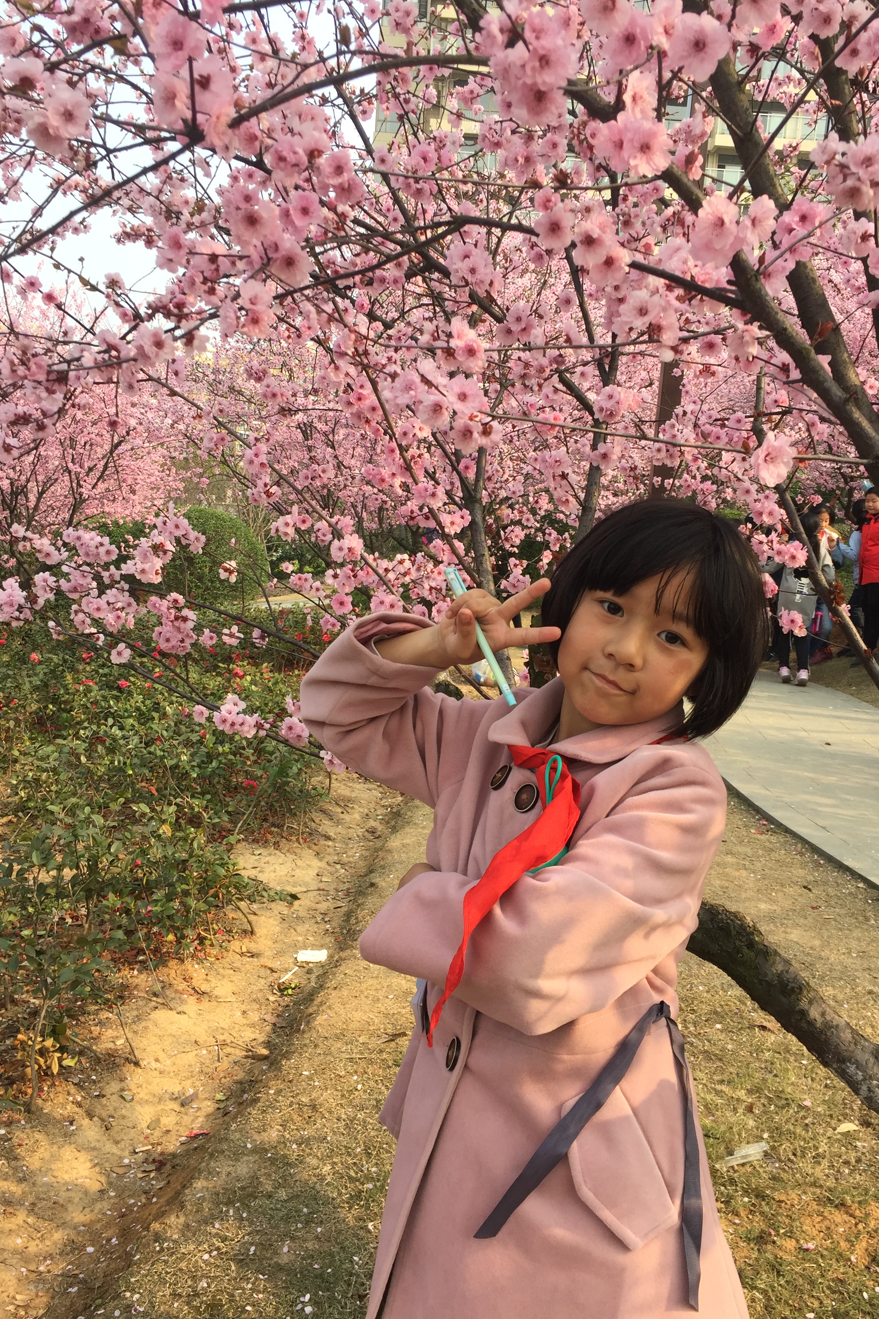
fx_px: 1135
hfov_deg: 42.3
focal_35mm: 31
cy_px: 644
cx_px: 454
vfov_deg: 60.3
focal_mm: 4.15
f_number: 2.2
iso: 32
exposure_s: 1/501
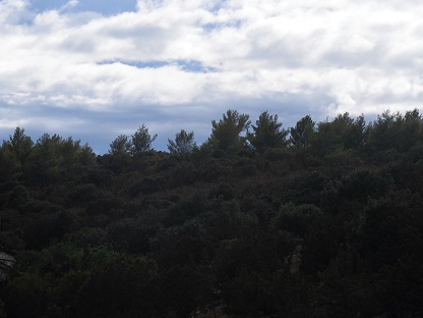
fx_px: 2114
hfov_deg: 11.4
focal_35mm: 173
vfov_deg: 8.6
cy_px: 213
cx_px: 188
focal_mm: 50
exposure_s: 1/2000
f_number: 6.3
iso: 250
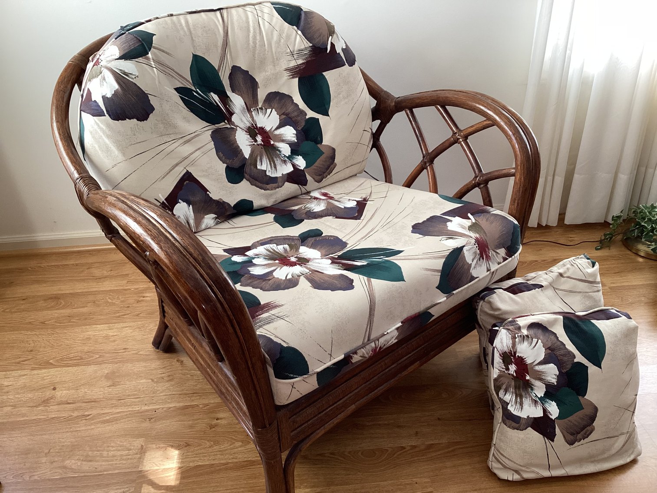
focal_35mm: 31
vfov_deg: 45.4
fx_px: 588
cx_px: 328
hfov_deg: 58.3
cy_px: 246
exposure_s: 1/60
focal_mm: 3.3
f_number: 2.4
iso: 125
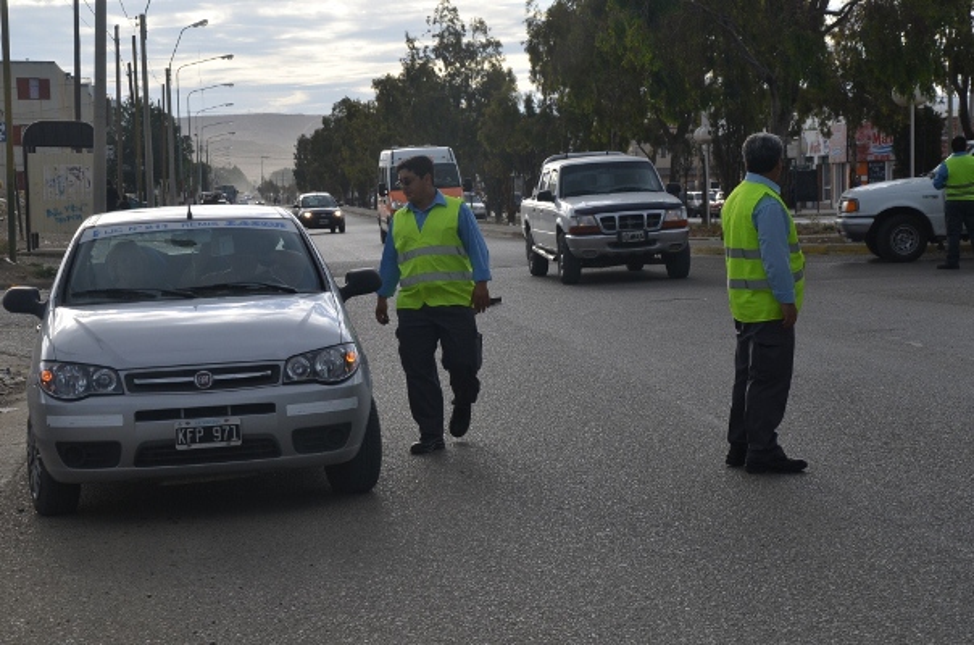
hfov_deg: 23.4
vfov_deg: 15.6
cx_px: 487
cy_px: 322
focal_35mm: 87
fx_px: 2349
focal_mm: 58
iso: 200
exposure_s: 1/320
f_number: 9
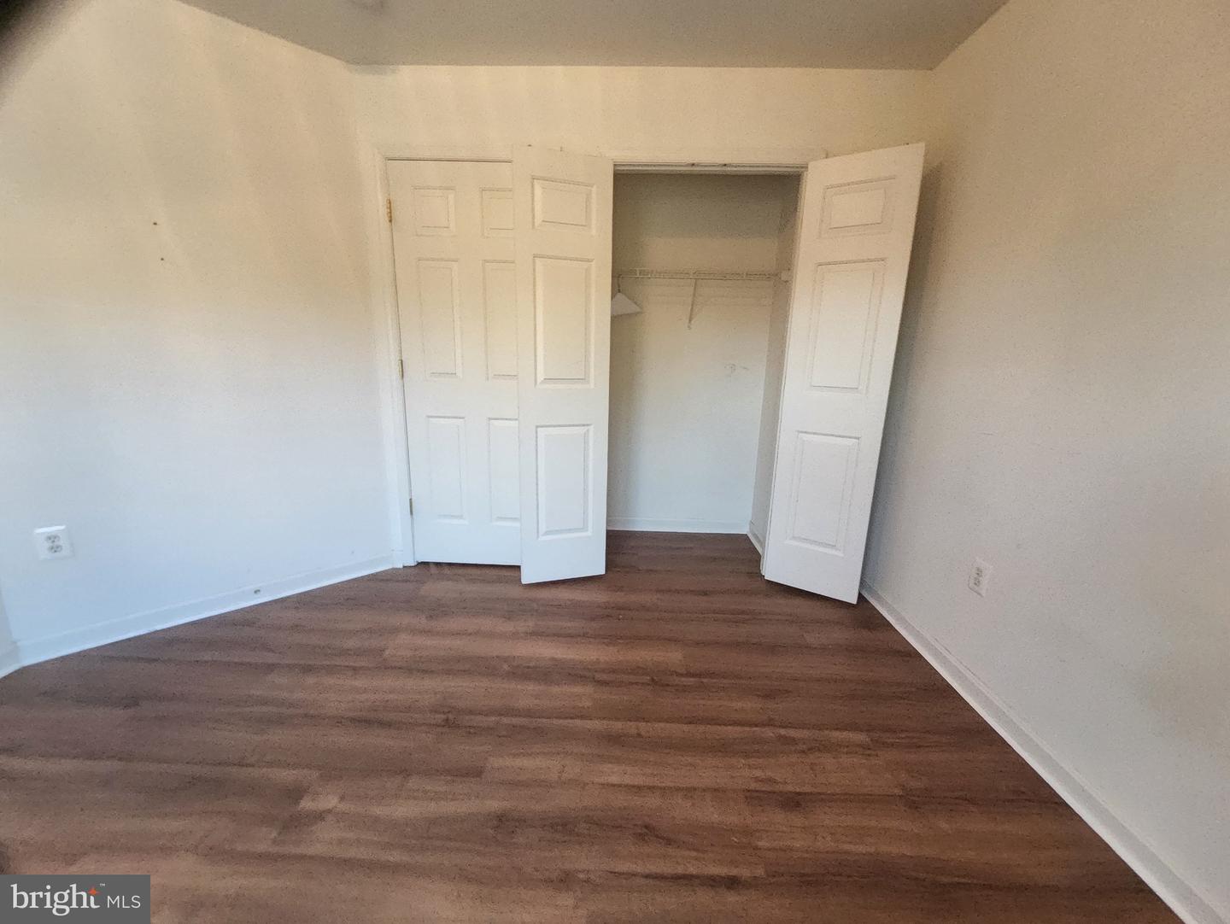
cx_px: 615
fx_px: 462
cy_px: 462
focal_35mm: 13
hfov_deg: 106.1
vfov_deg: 90.0
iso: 160
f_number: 2.2
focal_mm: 1.13
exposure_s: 1/50
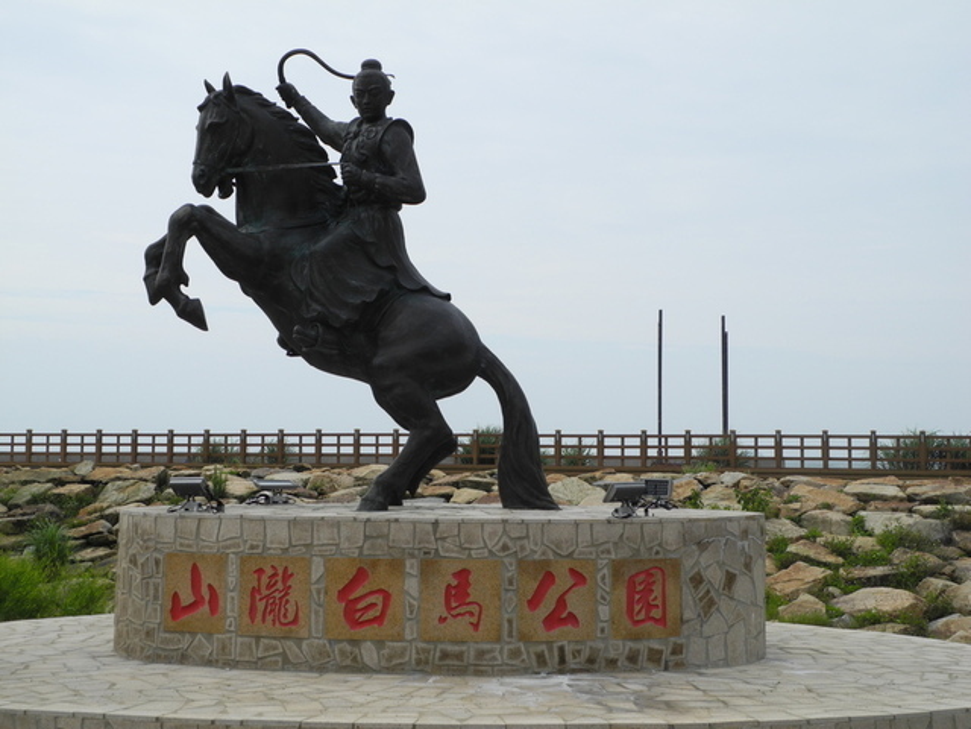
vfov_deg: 24.0
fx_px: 1711
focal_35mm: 61
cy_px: 364
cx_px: 486
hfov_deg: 31.7
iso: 100
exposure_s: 1/1026
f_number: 4.5
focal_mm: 13
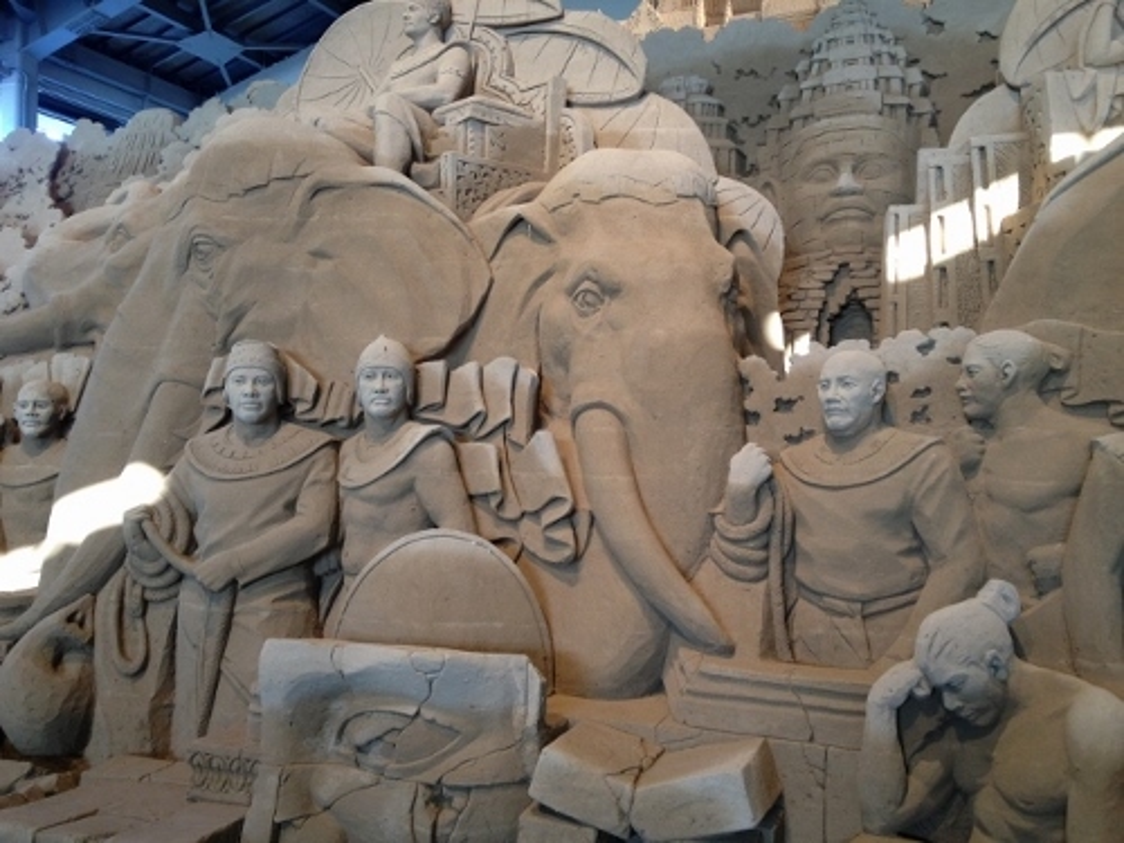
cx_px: 562
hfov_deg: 52.6
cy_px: 422
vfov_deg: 40.7
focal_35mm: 35
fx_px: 1136
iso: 80
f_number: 2.4
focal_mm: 4.28
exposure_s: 1/20
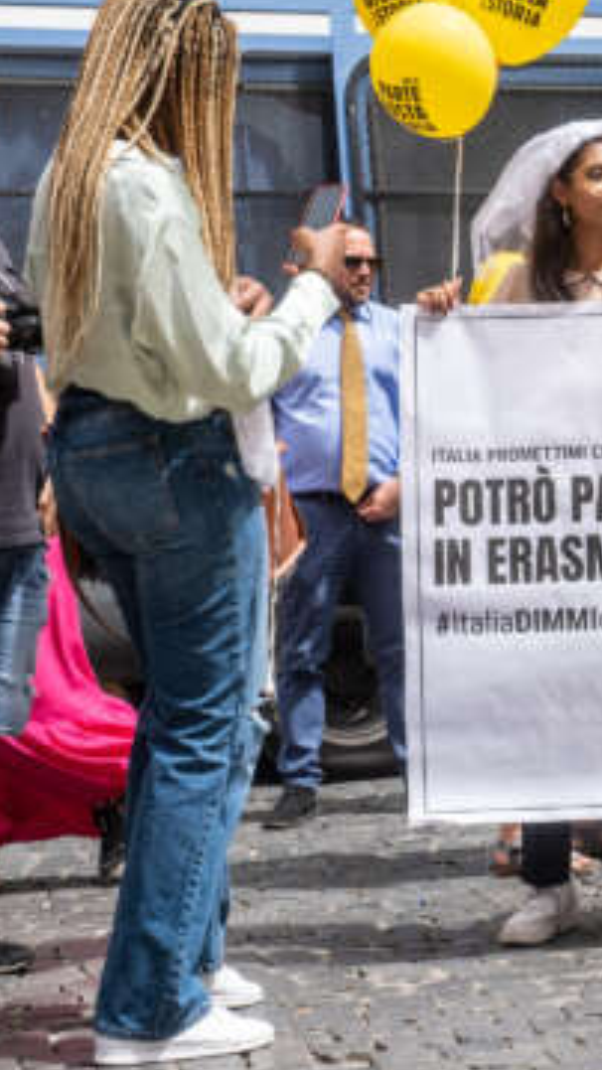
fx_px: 2780
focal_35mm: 98
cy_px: 531
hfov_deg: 12.0
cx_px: 811
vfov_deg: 21.8
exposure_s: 1/850
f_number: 6.4
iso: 400
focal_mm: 37.6
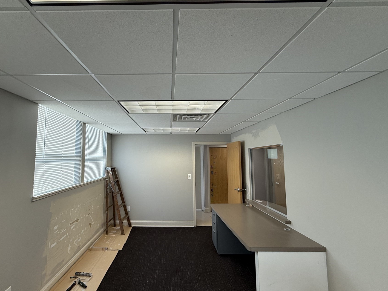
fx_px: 191
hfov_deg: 90.5
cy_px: 142
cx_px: 169
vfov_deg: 74.7
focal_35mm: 17
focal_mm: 2.22
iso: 64
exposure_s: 1/154
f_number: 2.2
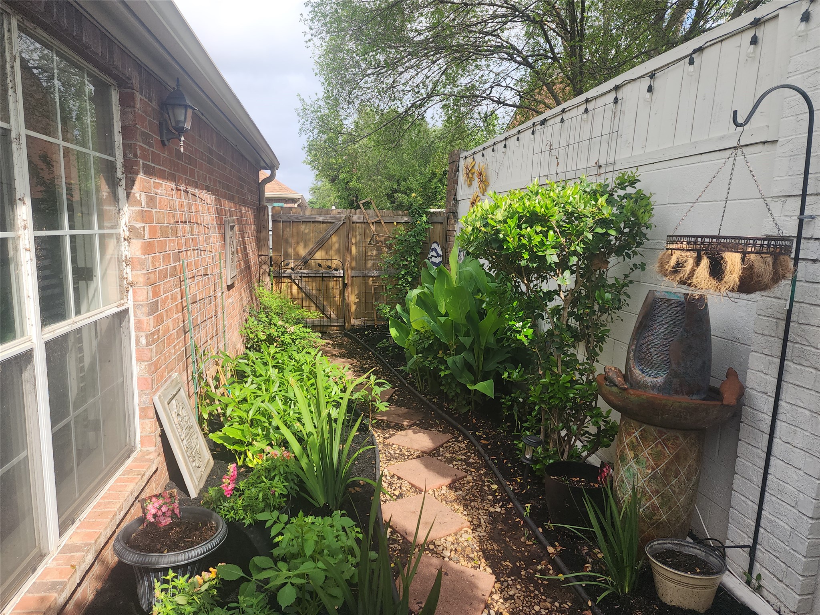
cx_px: 410
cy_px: 308
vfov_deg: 58.9
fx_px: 545
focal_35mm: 23
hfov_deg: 73.9
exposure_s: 1/515
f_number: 1.8
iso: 12
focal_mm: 6.4
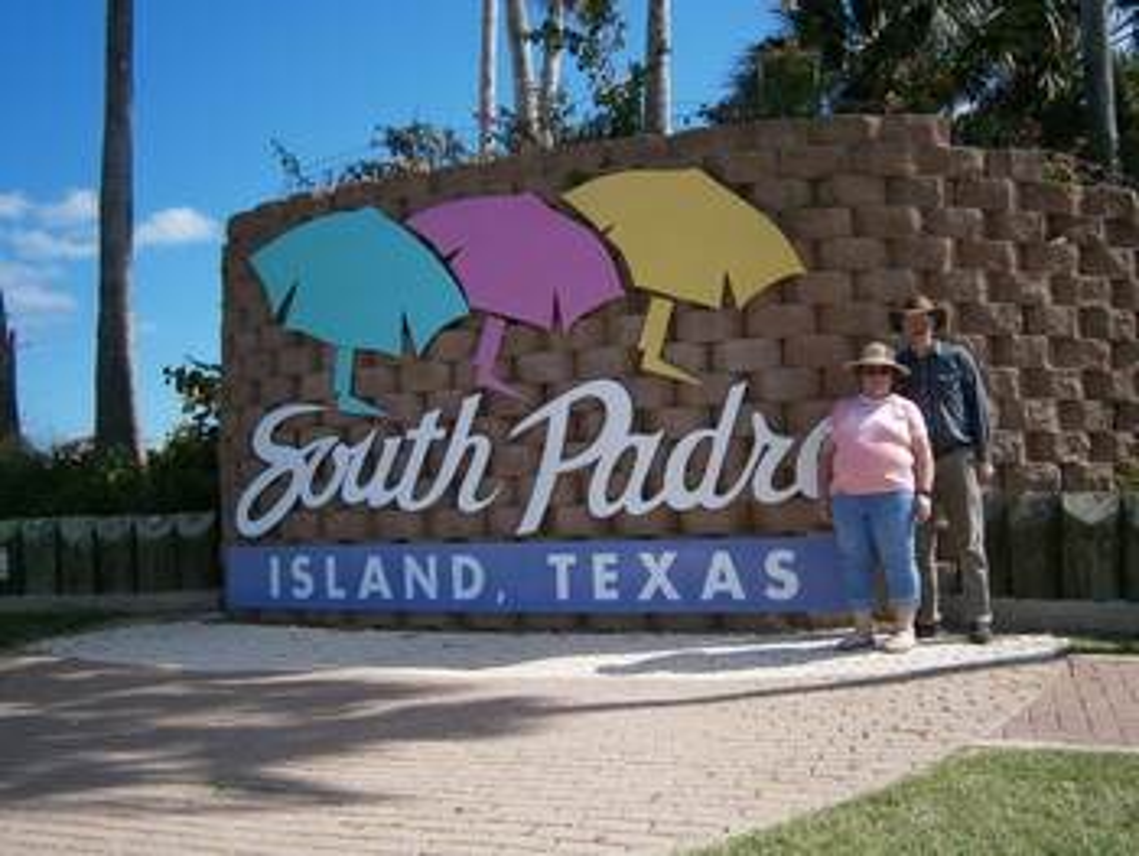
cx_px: 570
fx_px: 1185
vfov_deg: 39.7
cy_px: 428
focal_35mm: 36
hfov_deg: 51.3
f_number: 3.1
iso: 80
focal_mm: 6.4
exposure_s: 1/1000
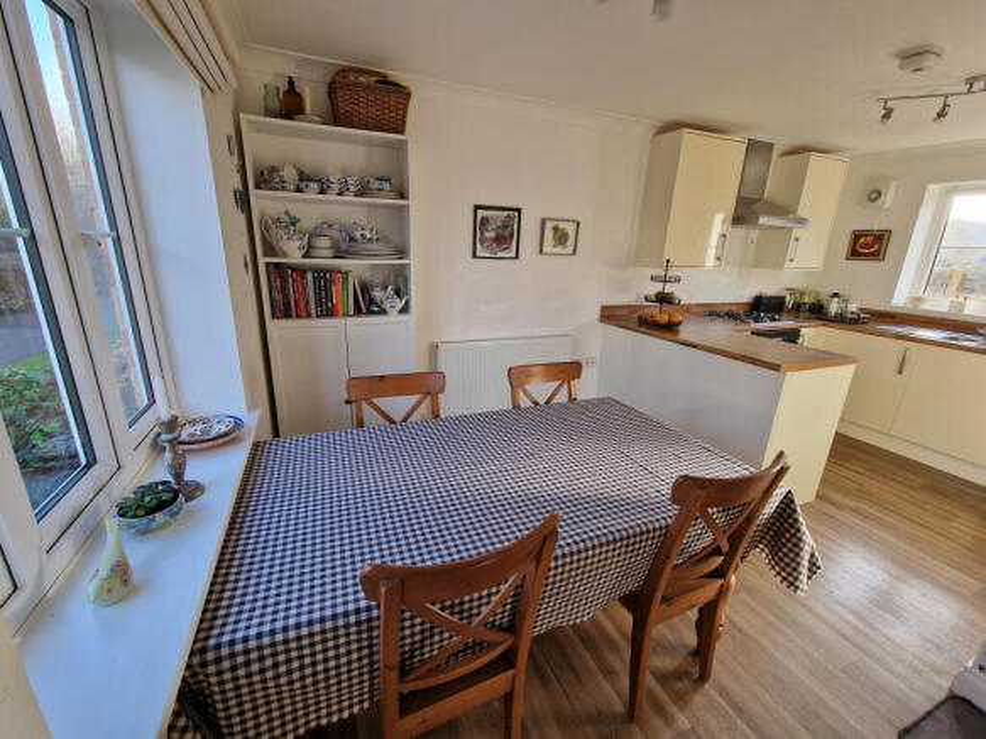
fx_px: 370
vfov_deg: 89.9
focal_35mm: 13
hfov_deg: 106.2
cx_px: 493
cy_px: 370
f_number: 2.2
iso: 64
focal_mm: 2.2
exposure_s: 1/50
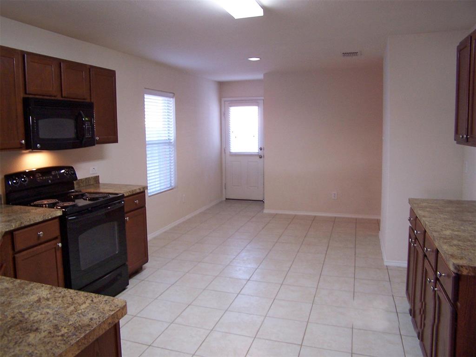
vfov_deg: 37.7
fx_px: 523
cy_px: 178
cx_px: 238
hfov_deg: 49.0
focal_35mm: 38
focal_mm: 6.3
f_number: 2.8
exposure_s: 1/10
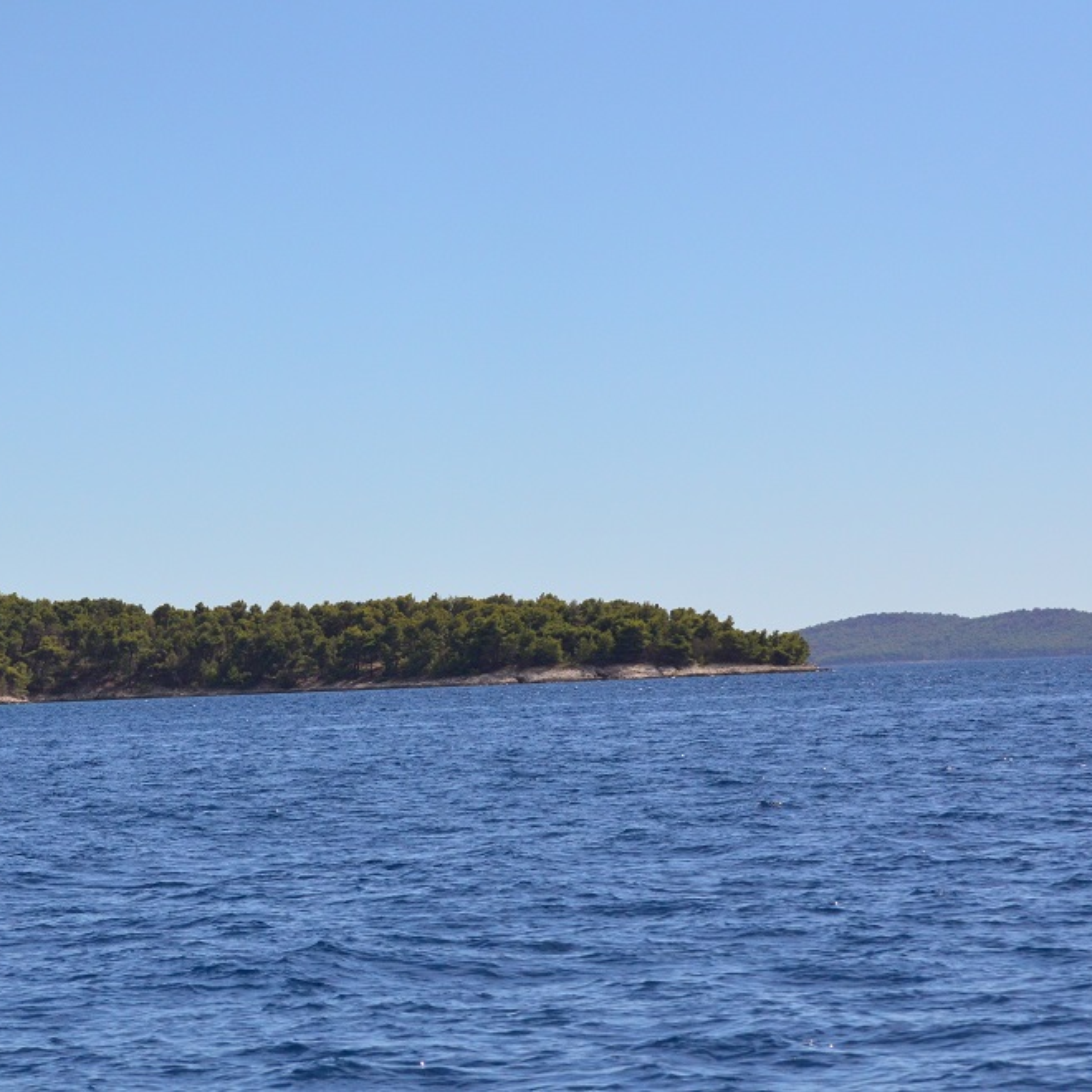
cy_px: 546
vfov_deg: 12.9
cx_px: 405
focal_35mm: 135
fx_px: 4818
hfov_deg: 12.9
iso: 1000
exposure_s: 1/8000
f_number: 5.6
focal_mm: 70
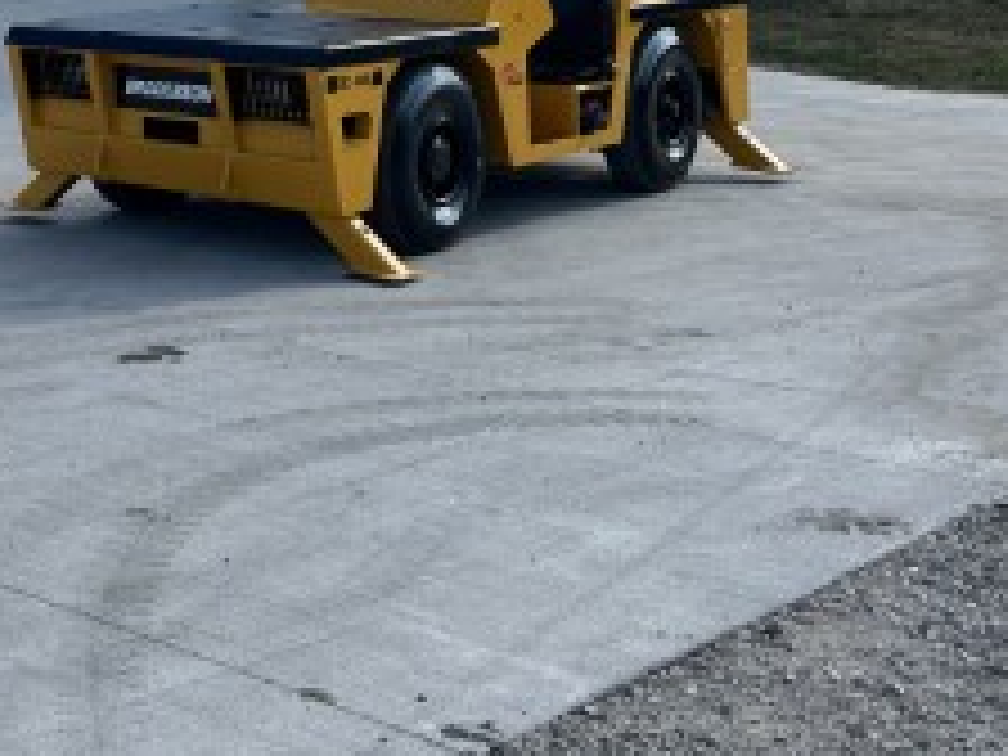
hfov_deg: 27.0
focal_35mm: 67
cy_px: -135
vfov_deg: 20.6
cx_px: -54
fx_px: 1951
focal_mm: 5.7
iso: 50
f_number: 1.5
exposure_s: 1/1698
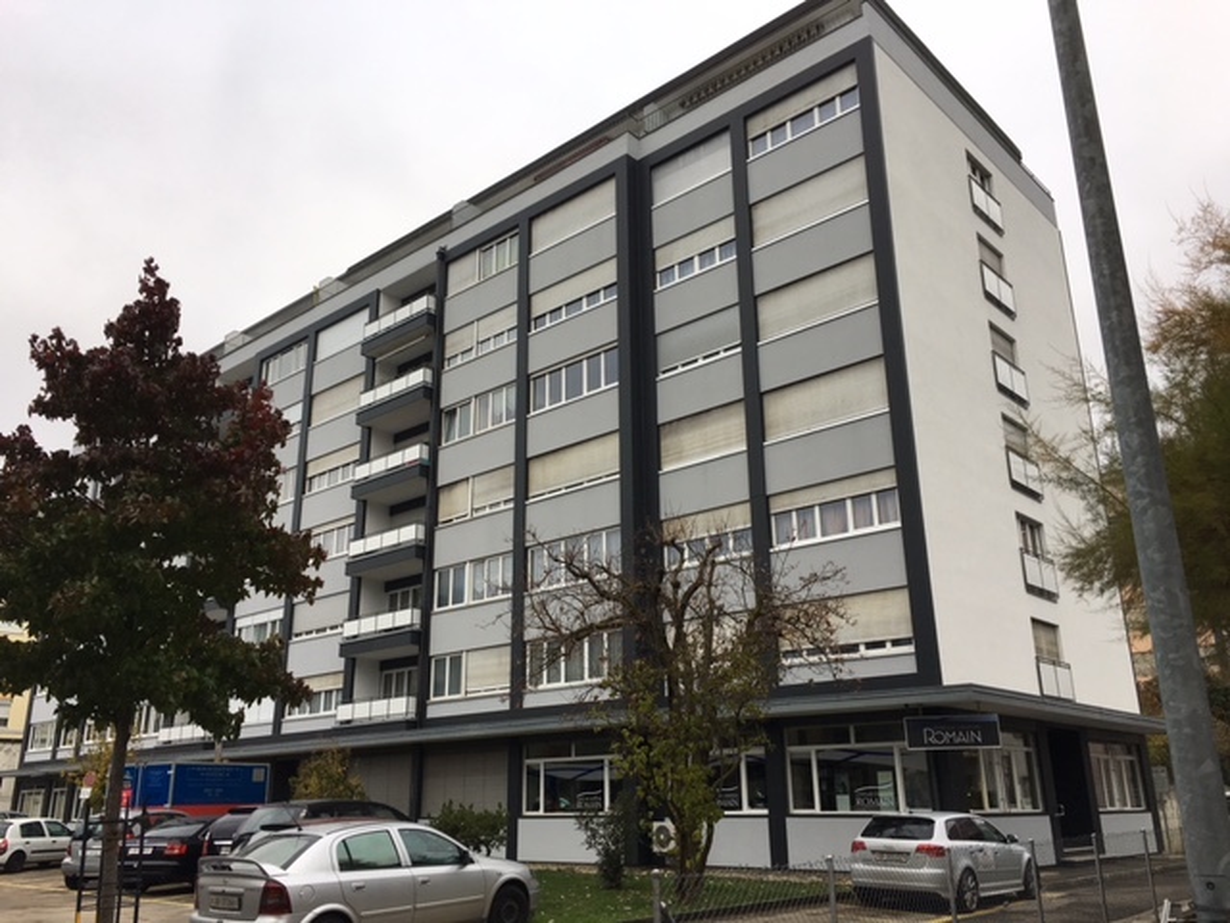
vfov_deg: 48.2
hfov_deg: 61.7
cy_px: 462
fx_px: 1030
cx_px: 615
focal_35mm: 29
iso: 25
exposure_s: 1/100
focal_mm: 4.15
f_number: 2.2
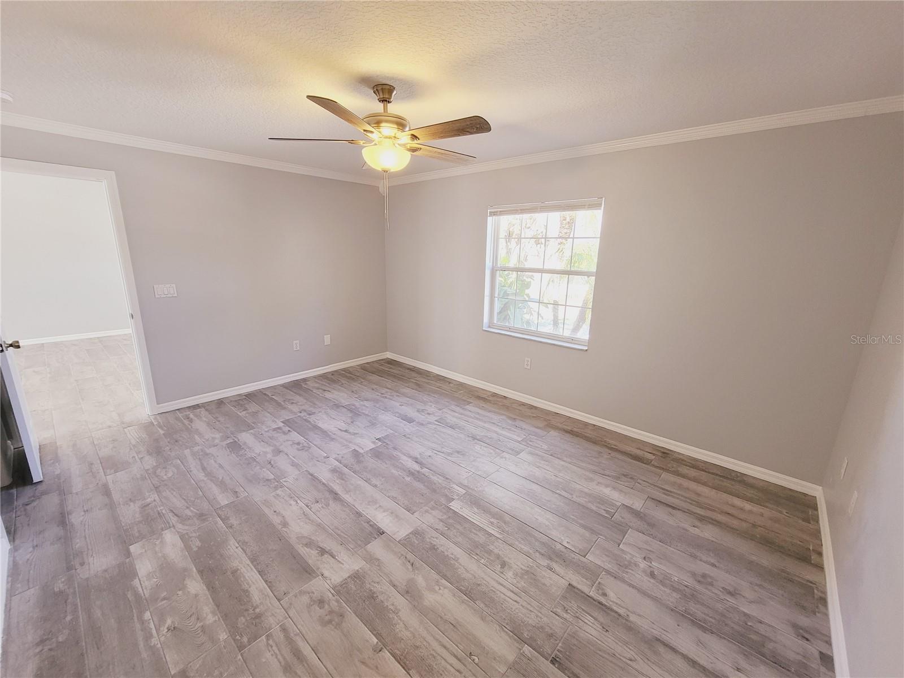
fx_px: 339
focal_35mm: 13
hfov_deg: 106.2
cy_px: 339
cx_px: 452
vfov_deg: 89.9
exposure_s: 1/60
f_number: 2.2
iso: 200
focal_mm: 2.2
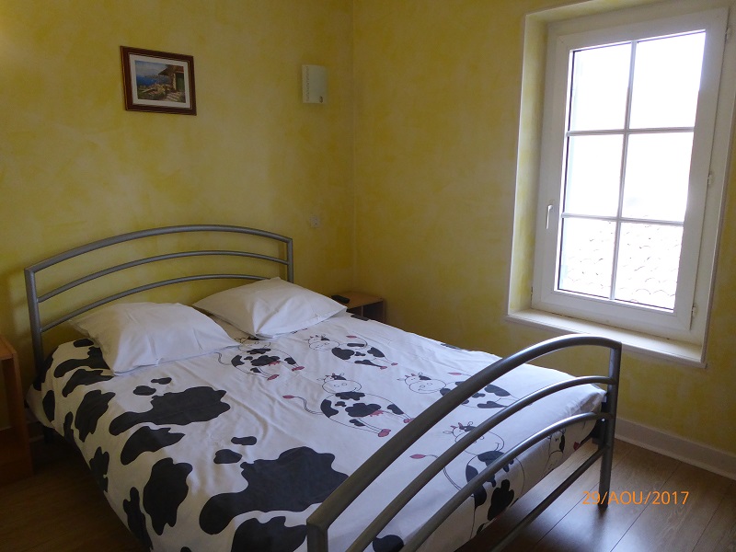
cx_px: 368
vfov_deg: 54.9
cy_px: 276
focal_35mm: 25
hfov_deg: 69.4
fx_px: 532
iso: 400
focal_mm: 4.3
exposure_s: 1/125
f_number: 3.3
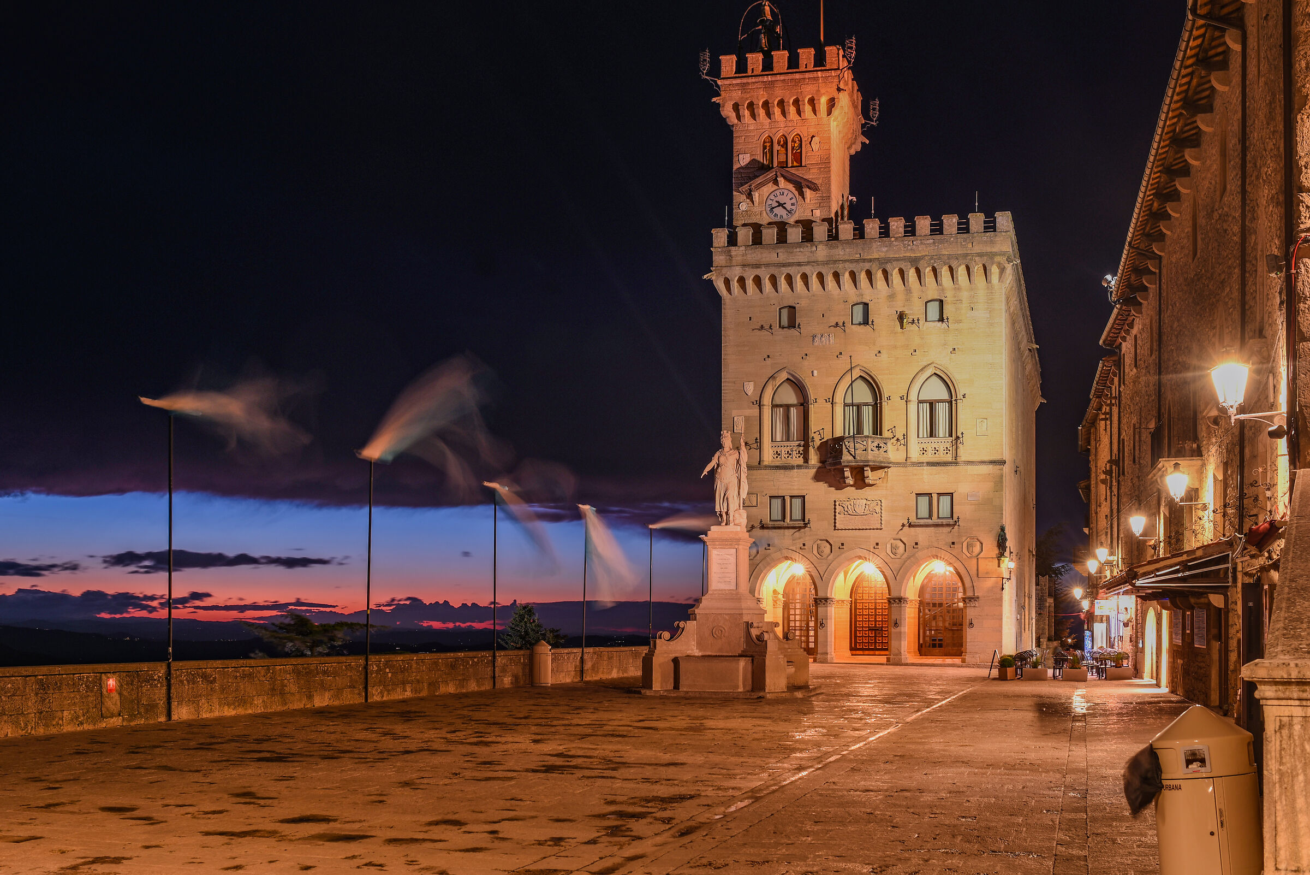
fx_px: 1274
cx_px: 655
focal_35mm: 35
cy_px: 438
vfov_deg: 37.9
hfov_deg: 54.4
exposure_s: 8
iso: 100
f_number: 8
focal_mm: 35
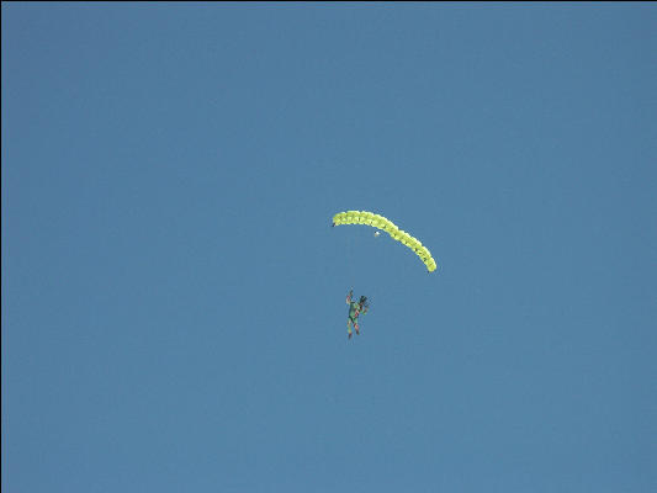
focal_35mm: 199
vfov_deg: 7.5
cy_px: 246
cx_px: 328
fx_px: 3778
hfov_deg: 9.9
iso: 100
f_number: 7.1
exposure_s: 1/640
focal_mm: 50.48
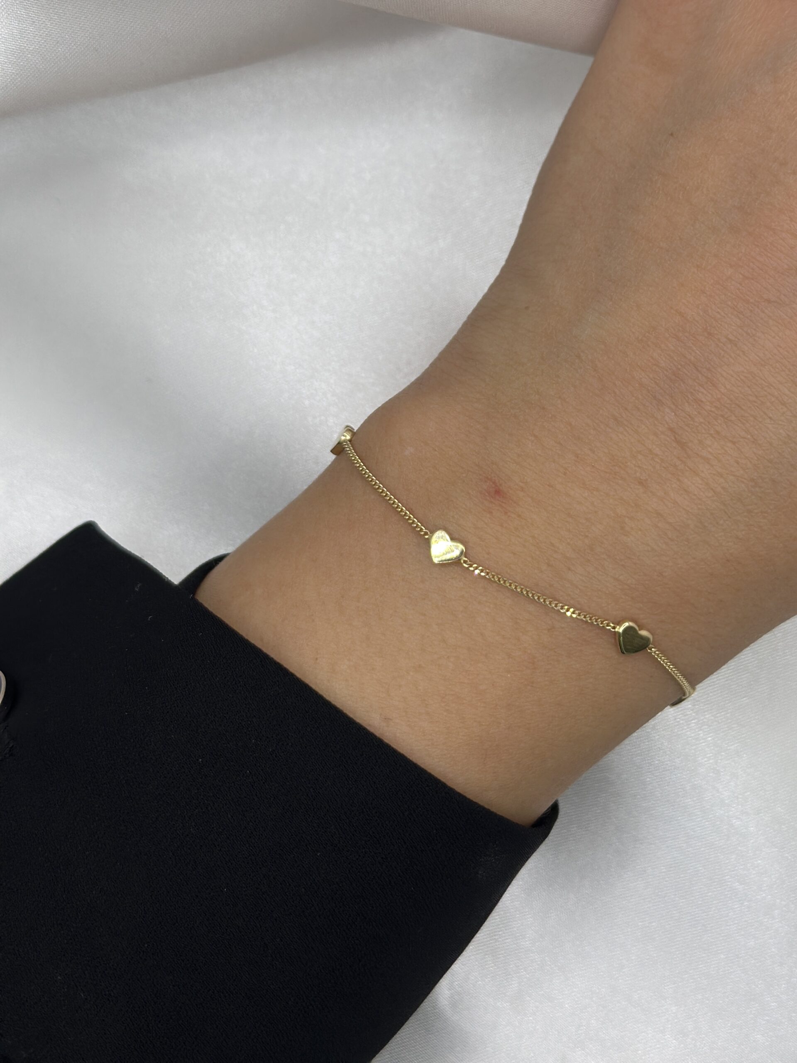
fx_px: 1474
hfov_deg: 30.3
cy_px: 532
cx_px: 398
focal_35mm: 48
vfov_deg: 39.7
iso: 80
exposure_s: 1/1242
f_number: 1.78
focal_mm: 6.86
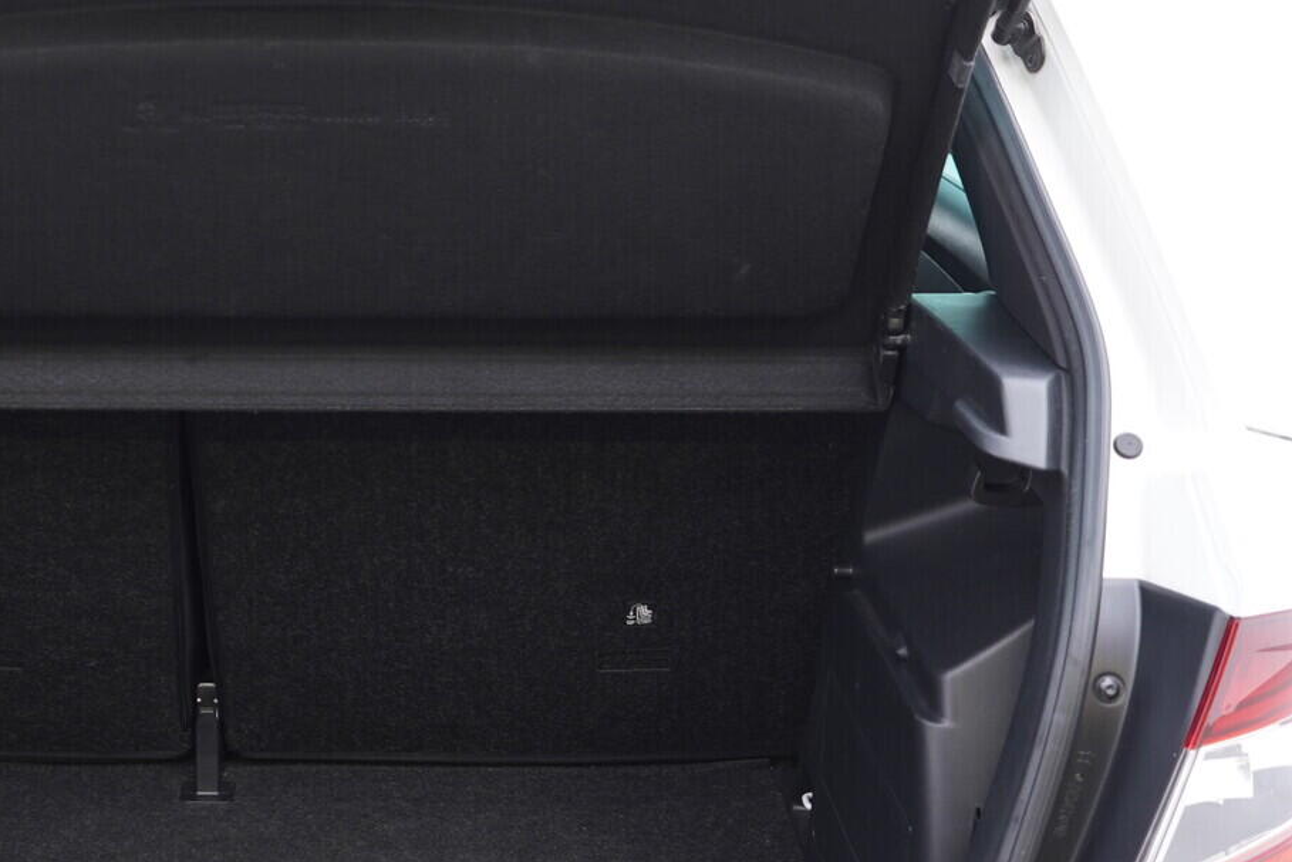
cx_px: 316
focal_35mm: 57
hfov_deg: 34.3
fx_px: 2046
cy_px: 558
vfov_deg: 23.7
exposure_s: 1/40
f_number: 2.8
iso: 250
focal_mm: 24
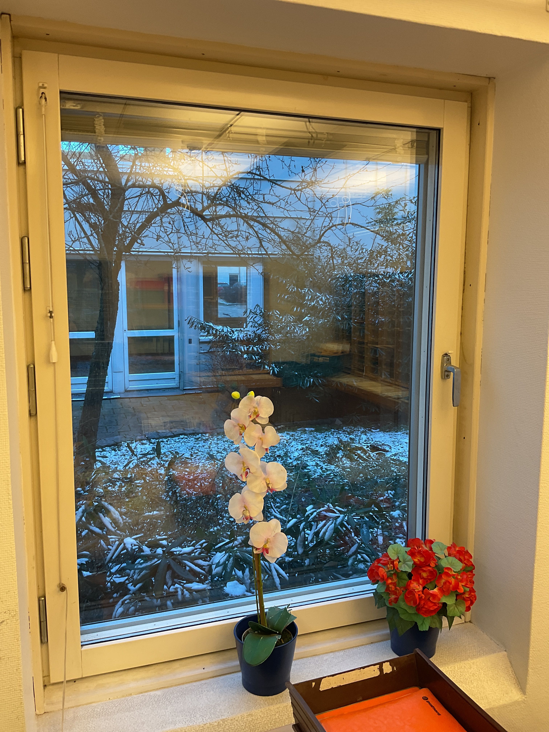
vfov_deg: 61.7
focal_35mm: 29
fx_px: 613
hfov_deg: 48.2
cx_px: 274
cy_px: 366
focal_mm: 3
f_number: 1.8
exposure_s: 1/50
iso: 40
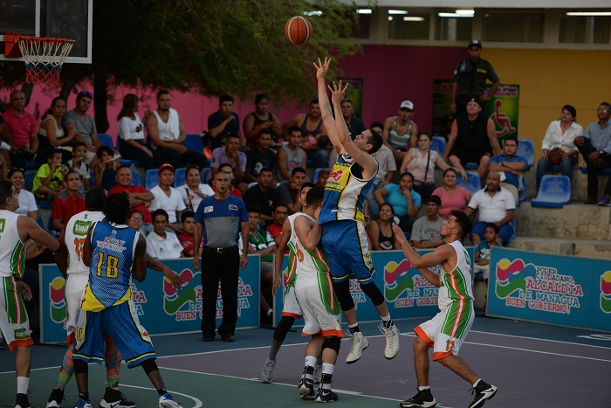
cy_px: 204
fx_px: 2546
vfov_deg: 9.2
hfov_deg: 13.7
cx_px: 306
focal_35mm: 150
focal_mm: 150
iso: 800
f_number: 2.8
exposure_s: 1/1250
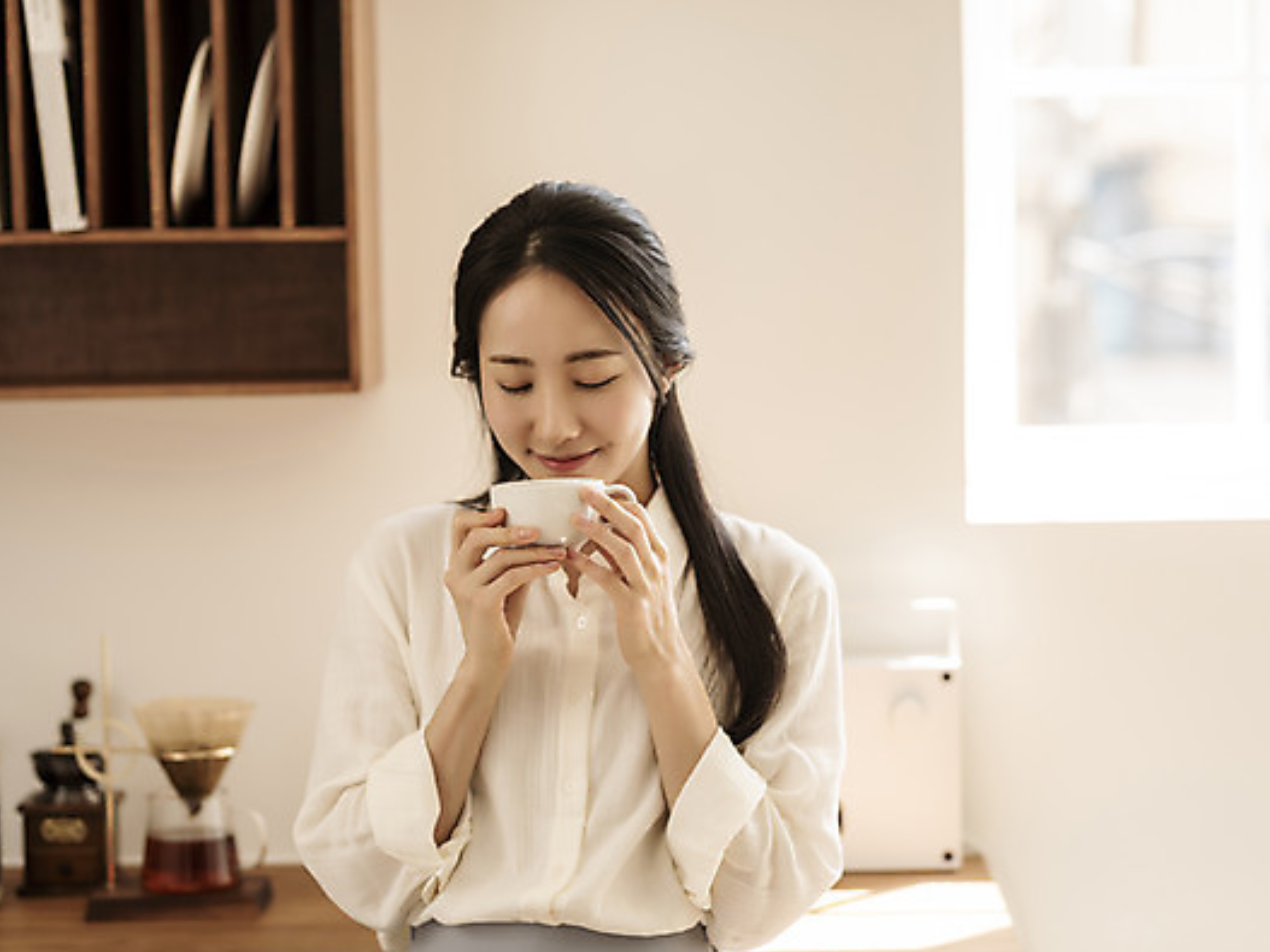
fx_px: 3411
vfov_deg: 15.9
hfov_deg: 21.1
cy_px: 480
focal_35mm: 93
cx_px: 654
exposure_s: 1/250
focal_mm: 85
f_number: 2
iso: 125
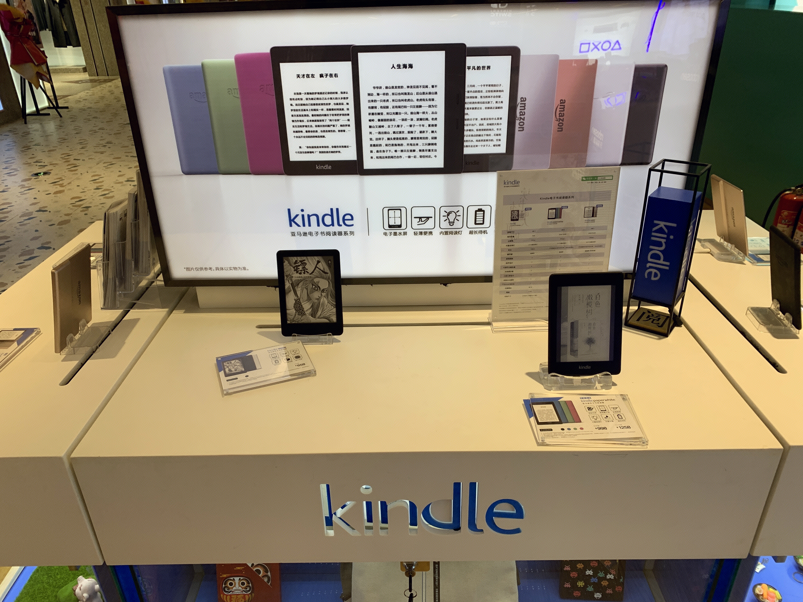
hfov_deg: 67.3
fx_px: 603
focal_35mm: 26
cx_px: 402
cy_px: 301
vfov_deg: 53.1
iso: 32
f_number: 1.8
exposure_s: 1/122
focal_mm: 4.25
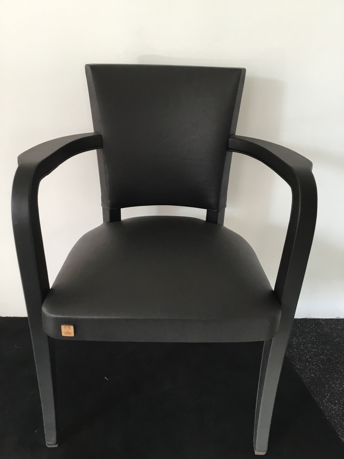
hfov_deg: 45.4
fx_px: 411
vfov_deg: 58.4
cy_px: 230
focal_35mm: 31
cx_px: 172
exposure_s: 1/33
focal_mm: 3.3
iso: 80
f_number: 2.4
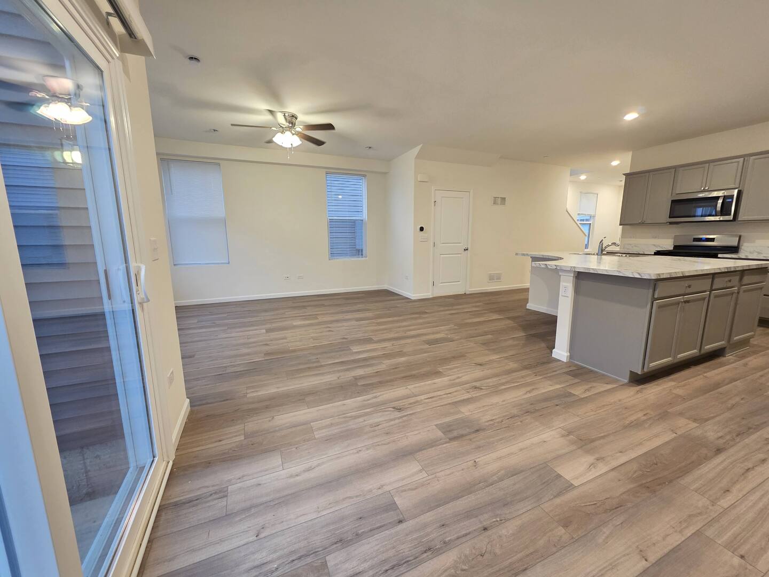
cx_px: 384
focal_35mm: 13
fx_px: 289
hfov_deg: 106.2
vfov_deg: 89.9
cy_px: 288
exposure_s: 1/60
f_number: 1.9
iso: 320
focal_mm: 2.2
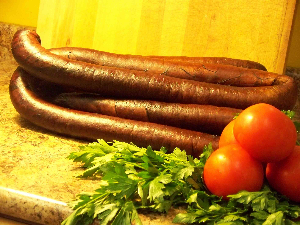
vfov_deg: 24.1
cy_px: 112
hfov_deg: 31.7
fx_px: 529
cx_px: 150
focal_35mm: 61
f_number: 3.1
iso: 640
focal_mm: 12.89
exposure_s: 1/80
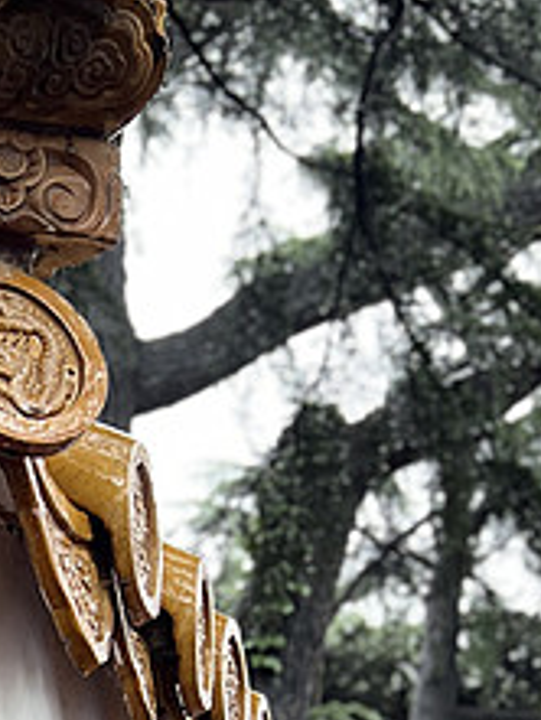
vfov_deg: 18.9
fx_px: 1957
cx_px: -274
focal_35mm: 94
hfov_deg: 14.6
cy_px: 1007
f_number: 1.5
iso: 80
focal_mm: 5.7
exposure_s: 1/121
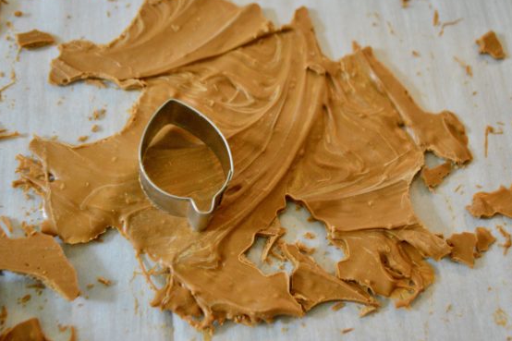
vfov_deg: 26.0
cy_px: 158
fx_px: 739
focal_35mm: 52
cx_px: 262
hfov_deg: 38.2
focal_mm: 32
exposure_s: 1/30
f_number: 4.8
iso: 3200
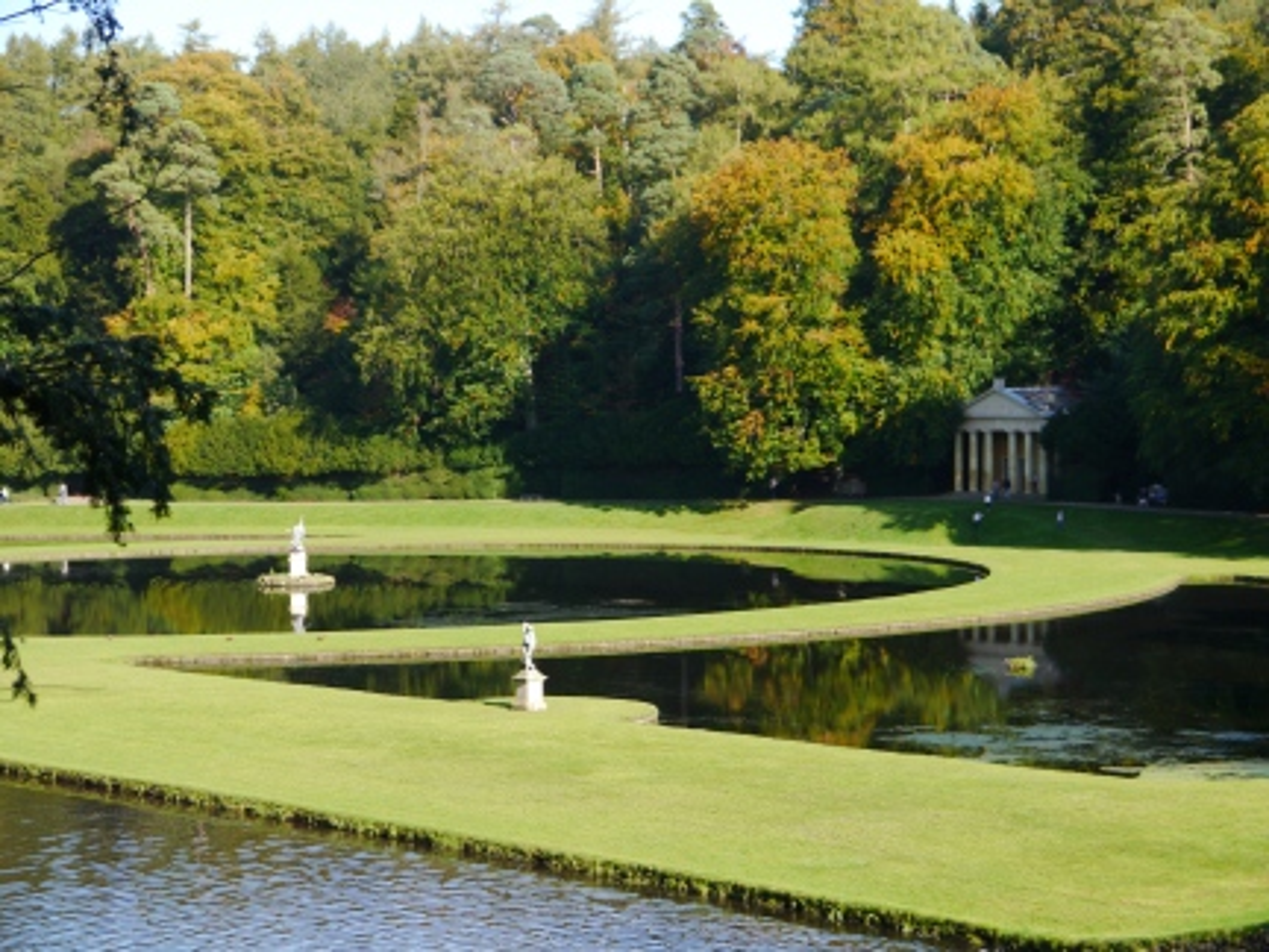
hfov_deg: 23.3
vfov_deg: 17.6
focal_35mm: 84
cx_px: 634
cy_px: 476
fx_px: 3079
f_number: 6.3
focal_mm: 42
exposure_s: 1/160
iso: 160
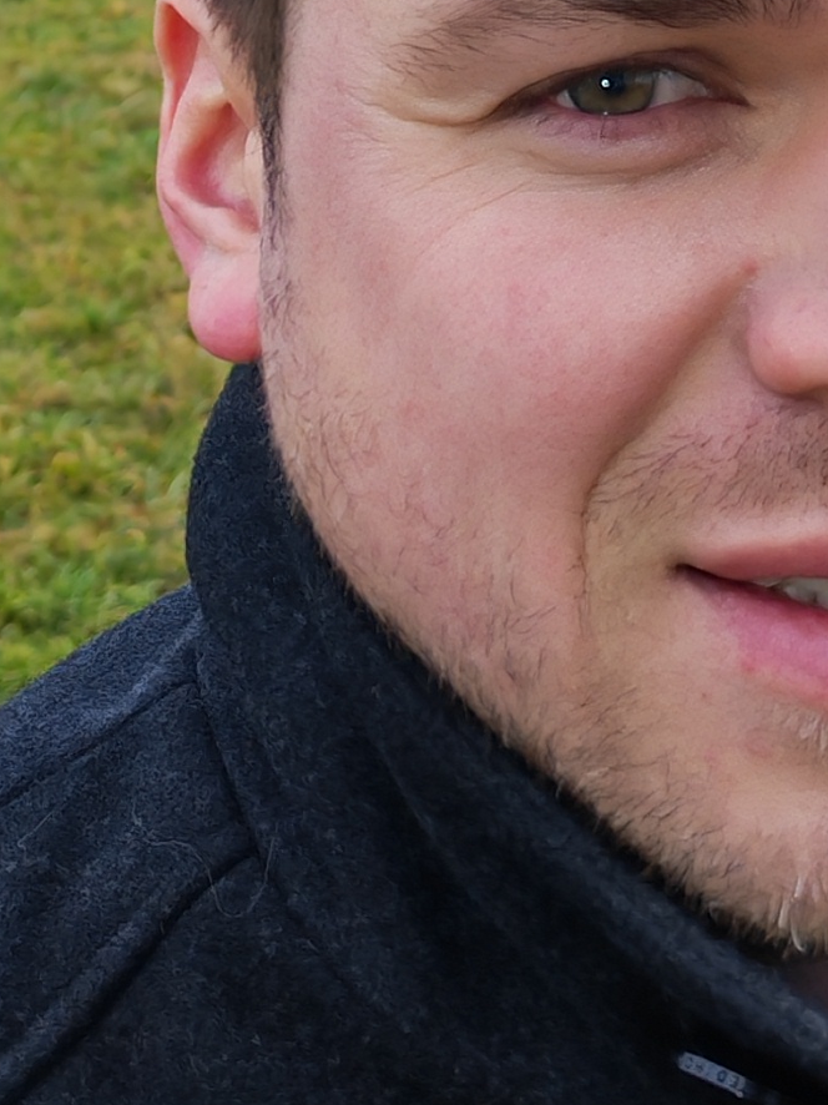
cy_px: -193
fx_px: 3542
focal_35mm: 111
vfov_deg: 17.0
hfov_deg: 13.3
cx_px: 592
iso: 250
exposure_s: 1/100
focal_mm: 6.12
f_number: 1.9
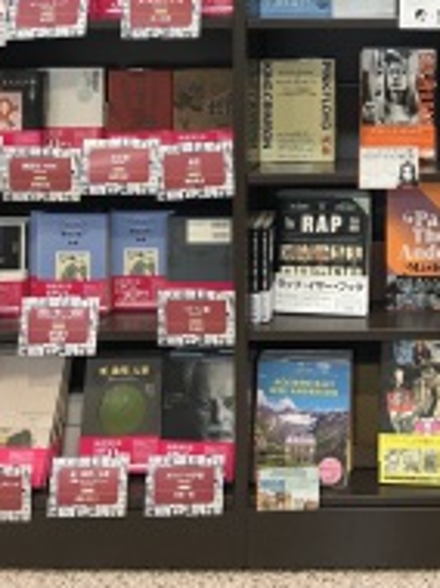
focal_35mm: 59
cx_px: 434
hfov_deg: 23.8
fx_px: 1002
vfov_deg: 30.3
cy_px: -9
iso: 20
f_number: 1.8
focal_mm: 3.99
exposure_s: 1/33
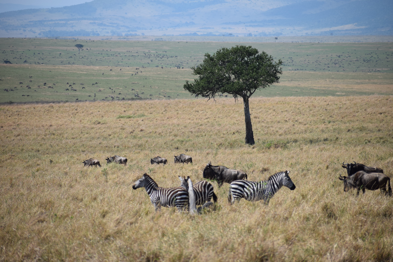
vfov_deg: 4.8
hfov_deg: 7.2
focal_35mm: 285
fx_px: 3111
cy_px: 131
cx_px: 196
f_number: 5.6
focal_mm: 190
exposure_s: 1/2000
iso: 360
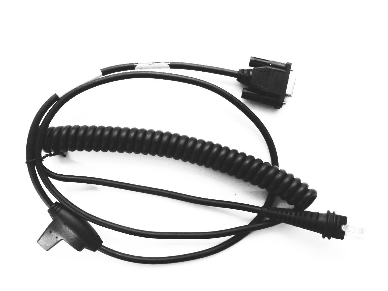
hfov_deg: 46.8
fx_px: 448
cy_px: 146
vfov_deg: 36.0
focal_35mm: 40
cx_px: 194
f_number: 3.8
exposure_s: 1/30
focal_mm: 7.1
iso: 400
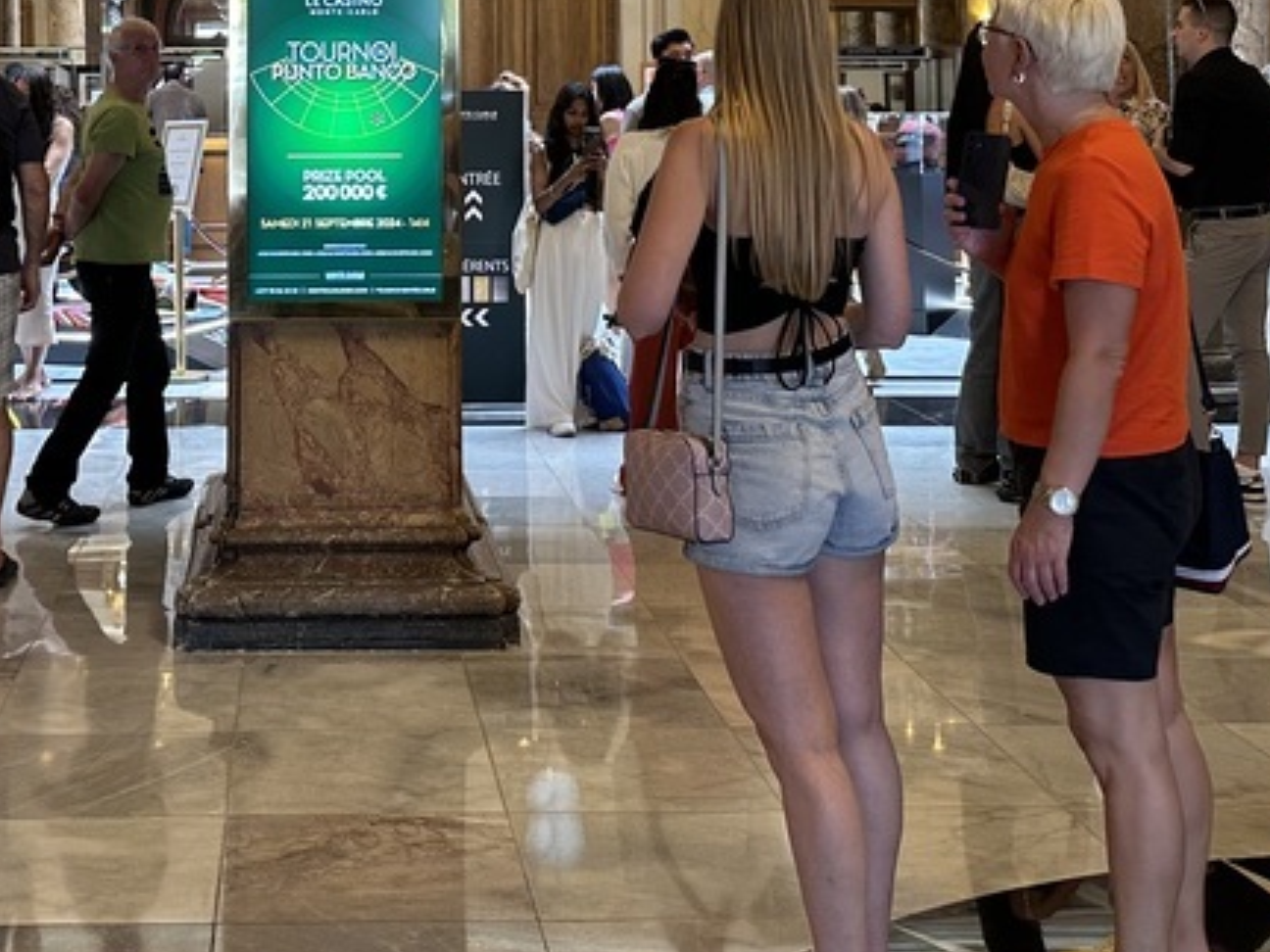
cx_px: 350
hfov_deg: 33.8
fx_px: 2055
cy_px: -6
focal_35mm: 56
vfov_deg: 24.8
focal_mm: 6.86
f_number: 1.78
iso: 160
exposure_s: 1/50
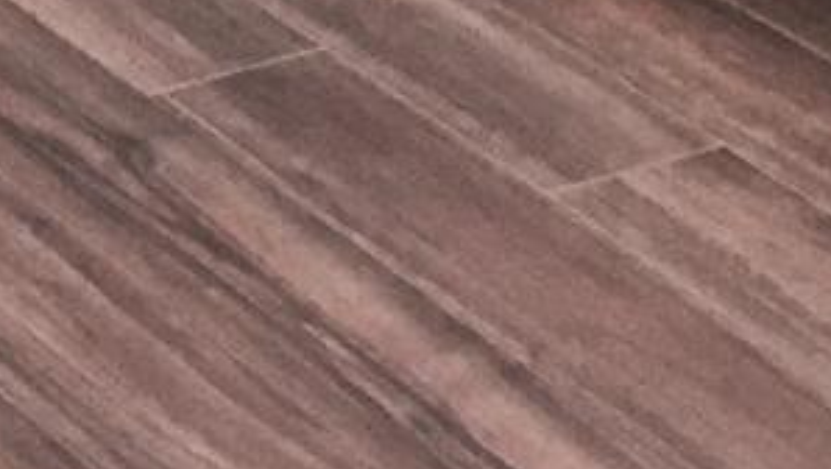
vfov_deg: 4.9
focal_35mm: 217
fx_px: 4784
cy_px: -1602
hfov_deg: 9.4
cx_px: -700
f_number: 2.2
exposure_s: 1/30
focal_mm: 4.15
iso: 160
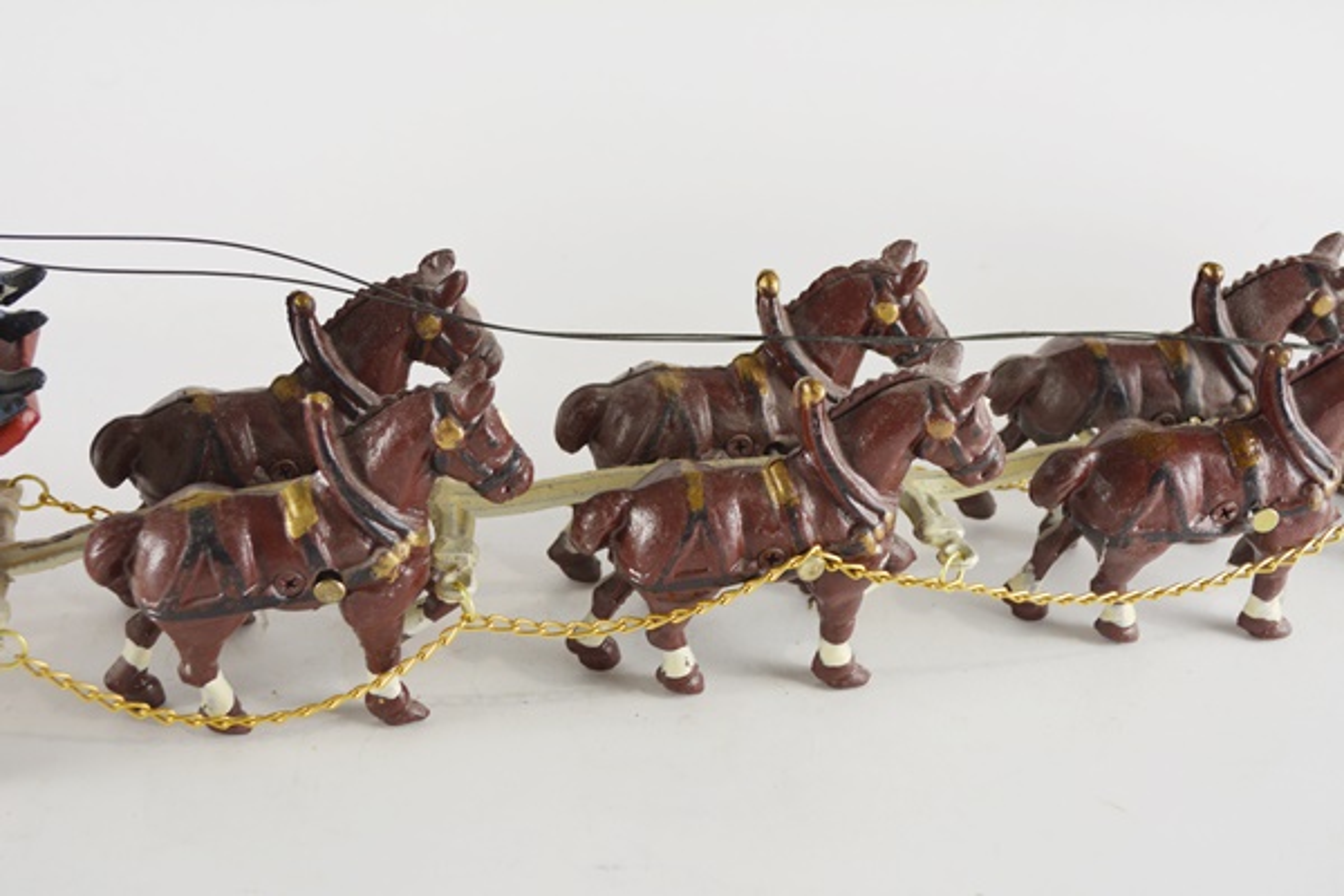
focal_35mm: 54
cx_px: 672
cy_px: 448
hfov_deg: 36.9
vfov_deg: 25.1
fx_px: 2016
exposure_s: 1/125
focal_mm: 36
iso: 360
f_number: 5.6
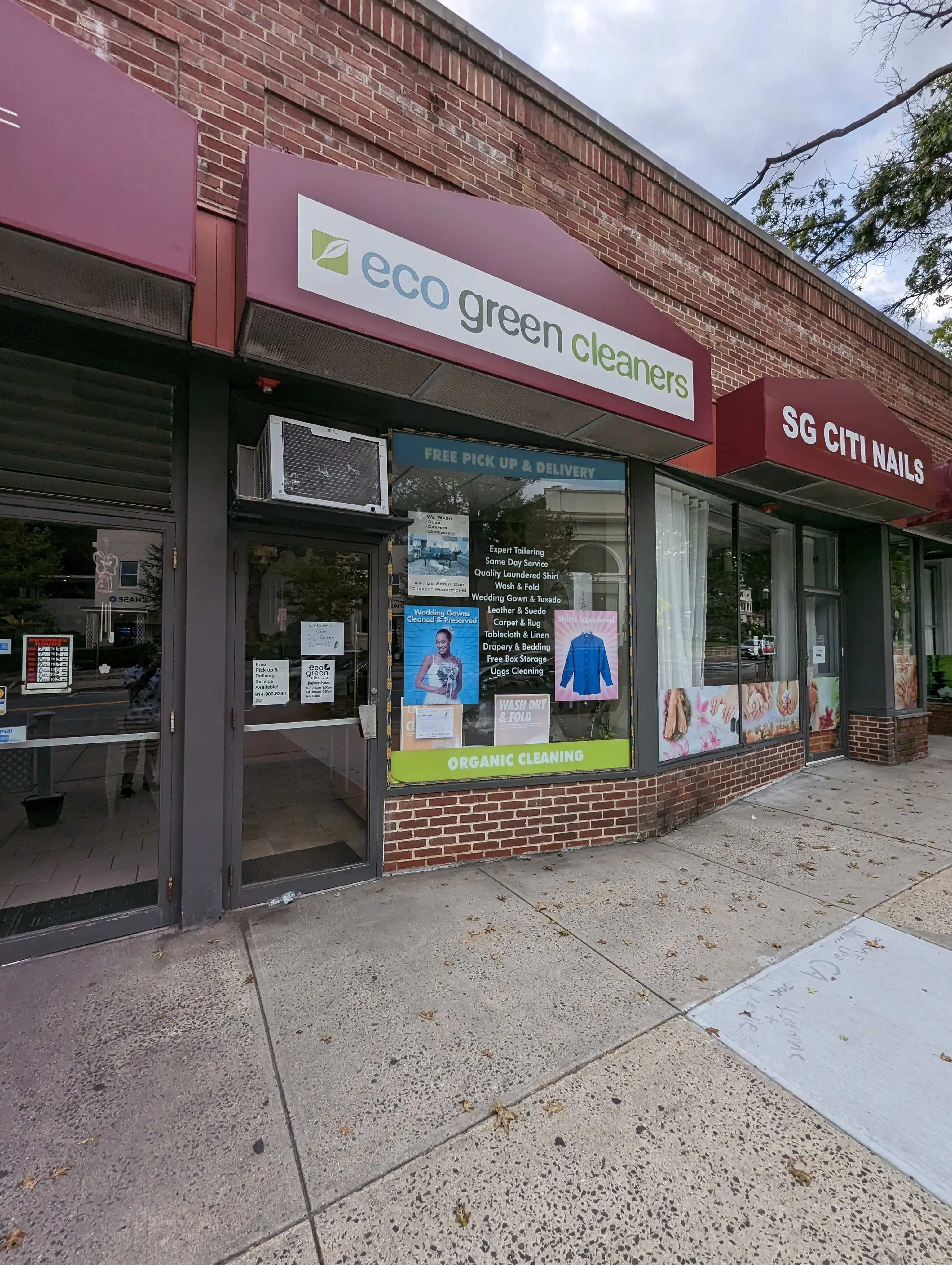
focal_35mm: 13
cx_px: 476
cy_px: 632
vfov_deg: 106.1
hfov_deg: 90.1
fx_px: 476
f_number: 2.2
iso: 49
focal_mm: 1.95
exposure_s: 1/215
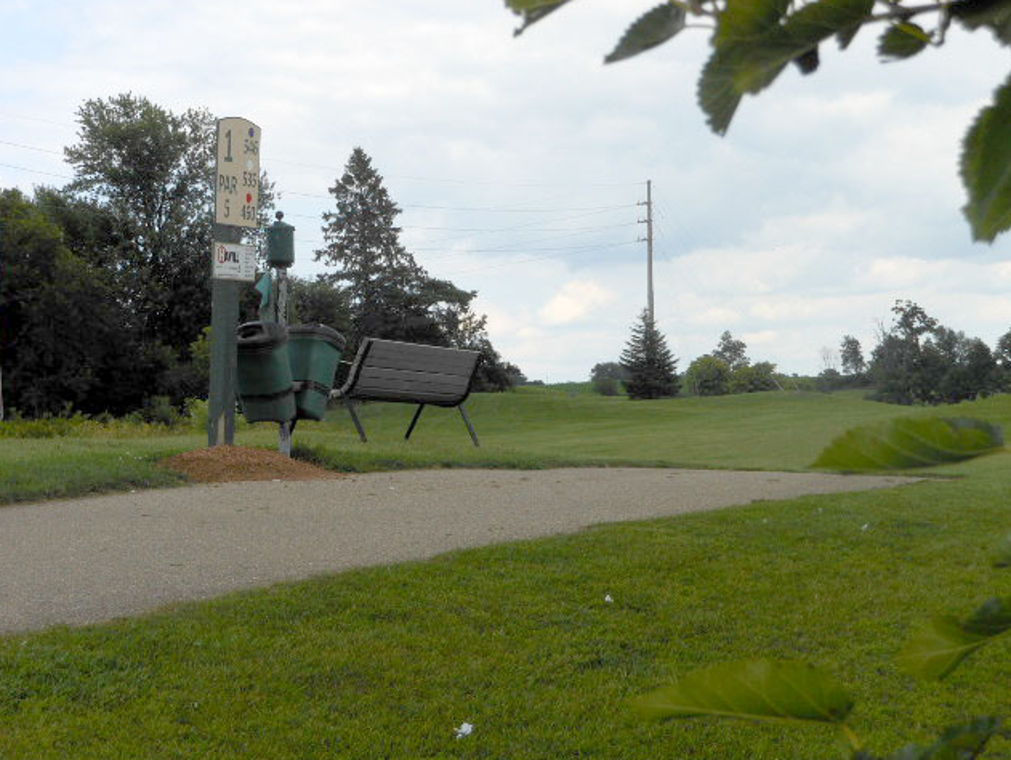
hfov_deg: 26.0
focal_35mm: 75
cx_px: 503
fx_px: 2192
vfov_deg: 19.7
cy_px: 380
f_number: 5.2
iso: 80
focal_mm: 13.2
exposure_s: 1/320
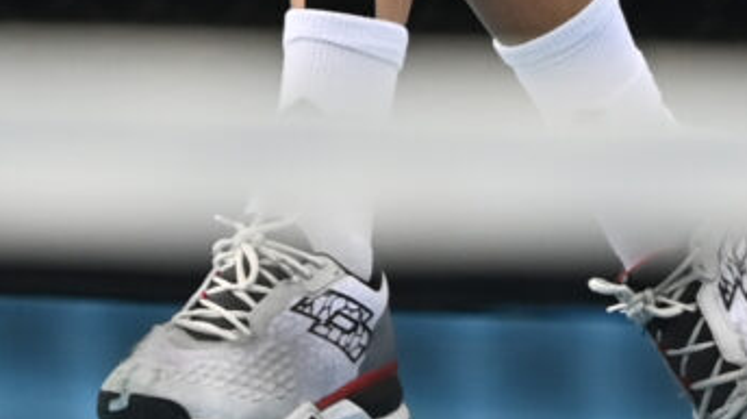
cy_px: -904
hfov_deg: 1.0
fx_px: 43272
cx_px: 241
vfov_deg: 0.6
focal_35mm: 2186
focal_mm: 280
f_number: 4
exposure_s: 1/2500
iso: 400
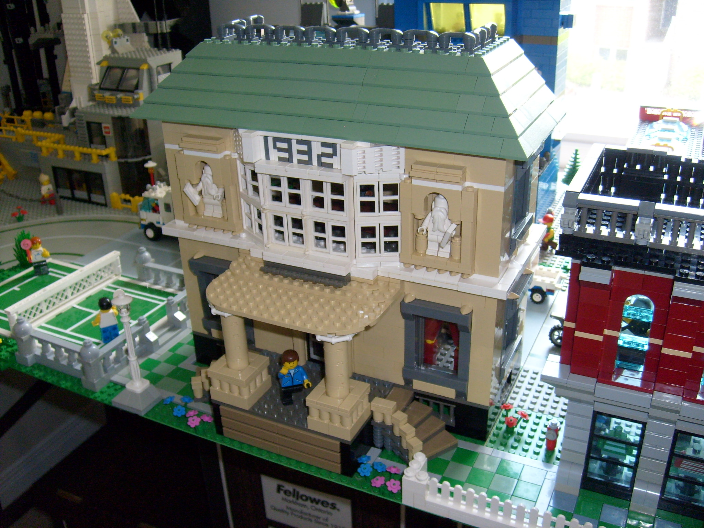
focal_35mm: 35
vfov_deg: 40.7
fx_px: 712
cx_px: 352
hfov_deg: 52.6
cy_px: 264
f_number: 2.8
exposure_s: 1/45
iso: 100
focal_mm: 5.8
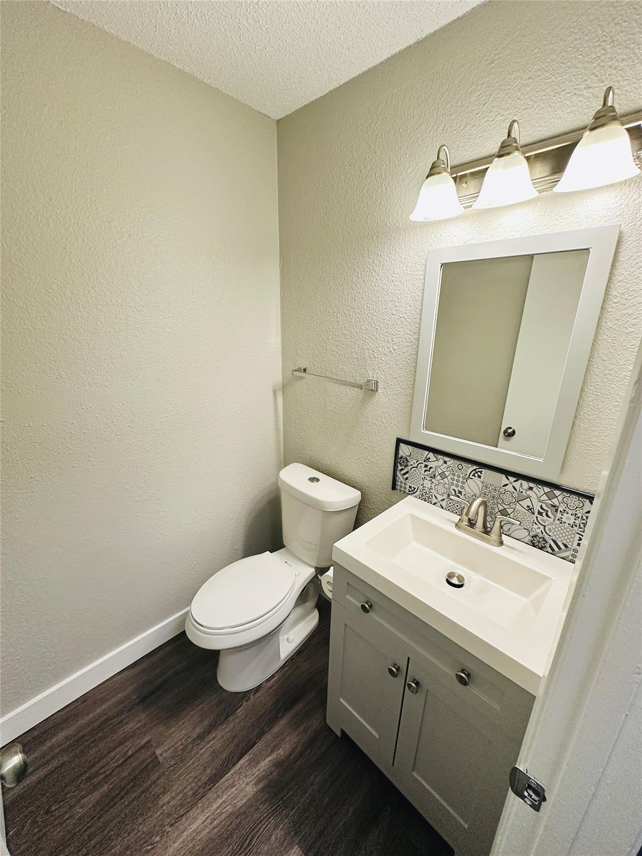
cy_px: 428
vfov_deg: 102.1
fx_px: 346
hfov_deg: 85.7
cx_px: 321
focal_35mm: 14
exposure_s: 1/120
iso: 200
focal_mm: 2.22
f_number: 2.2
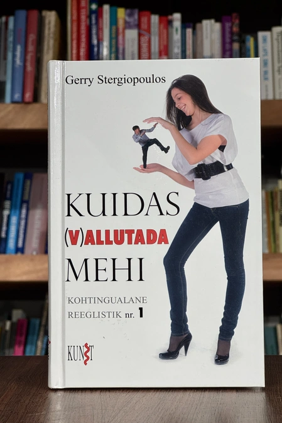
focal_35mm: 81
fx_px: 951
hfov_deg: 16.9
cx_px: 150
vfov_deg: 25.1
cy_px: 213
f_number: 2.8
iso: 100
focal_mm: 9
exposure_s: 1/99
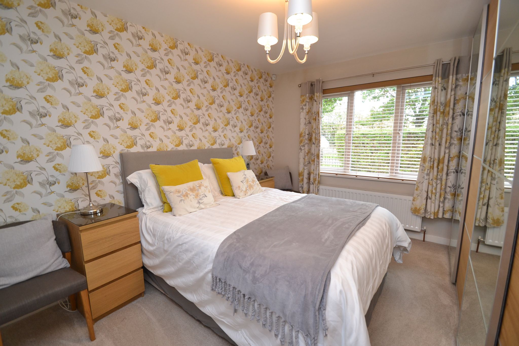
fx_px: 216
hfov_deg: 100.4
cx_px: 260
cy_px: 173
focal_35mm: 15
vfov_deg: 77.3
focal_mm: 10
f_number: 3.5
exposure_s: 1/60
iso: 500
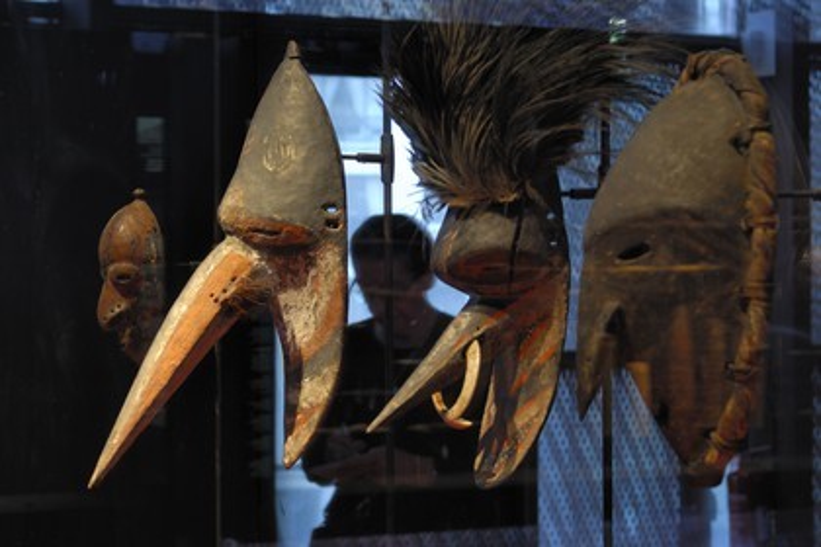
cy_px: 274
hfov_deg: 20.9
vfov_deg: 14.0
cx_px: 410
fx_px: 2223
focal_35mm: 98
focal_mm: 65
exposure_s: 1.6
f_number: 6.3
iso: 100
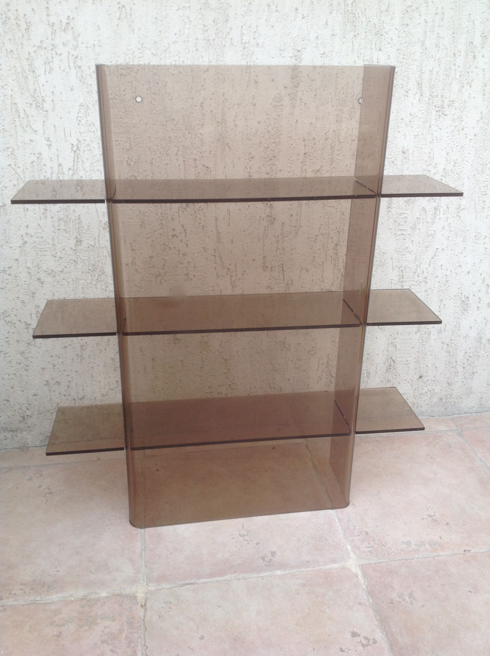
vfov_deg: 52.7
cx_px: 245
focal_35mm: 35
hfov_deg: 40.6
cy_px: 328
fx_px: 662
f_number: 2.4
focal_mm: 4.28
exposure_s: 1/40
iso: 50
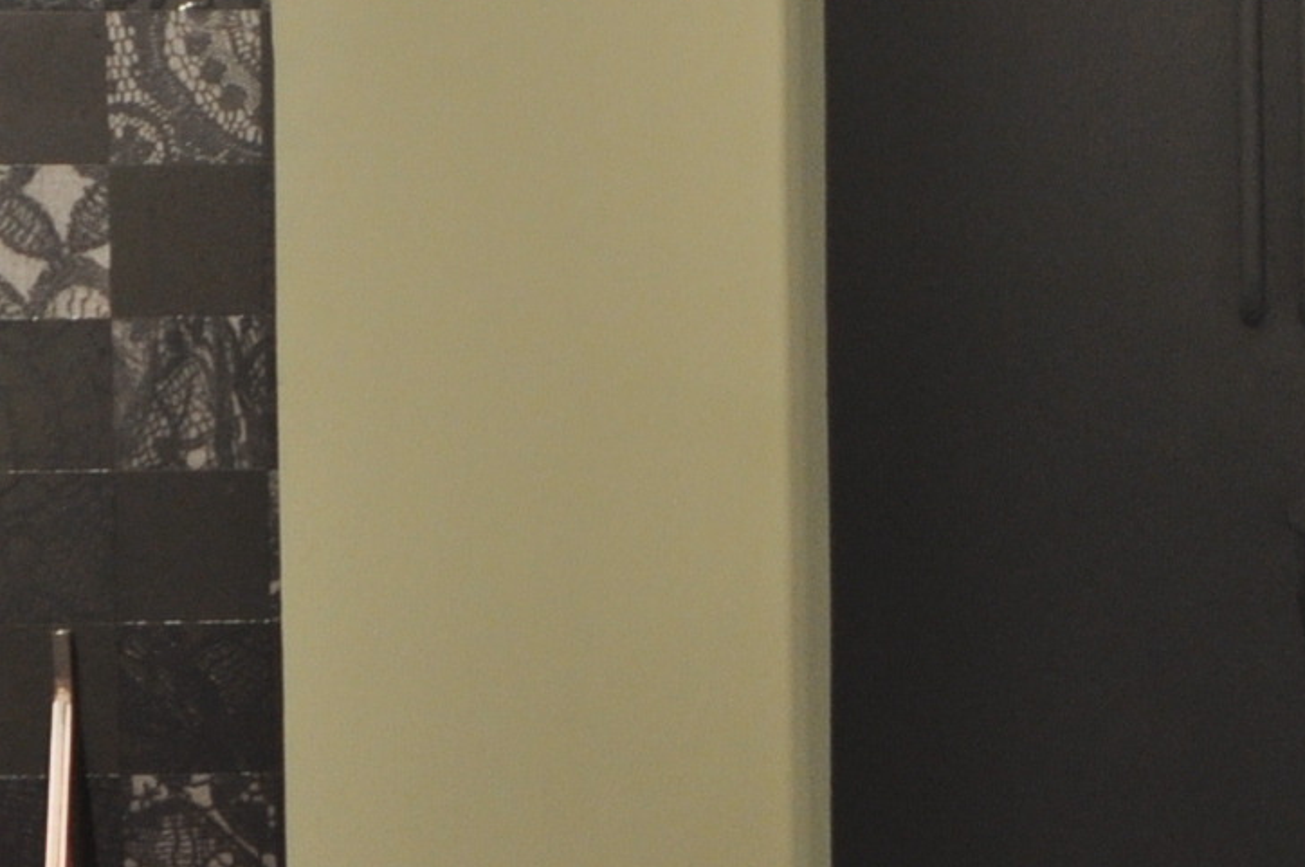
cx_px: 2608
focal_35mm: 233
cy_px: 672
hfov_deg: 8.4
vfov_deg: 5.9
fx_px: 8445
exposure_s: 1/30
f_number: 1.8
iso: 400
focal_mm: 35
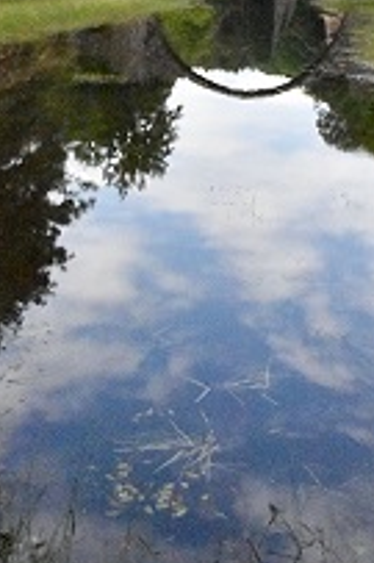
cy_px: 65
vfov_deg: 32.4
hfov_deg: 22.9
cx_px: 206
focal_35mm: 59
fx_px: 921
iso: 14400
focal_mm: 18
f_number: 14
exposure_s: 1/8000
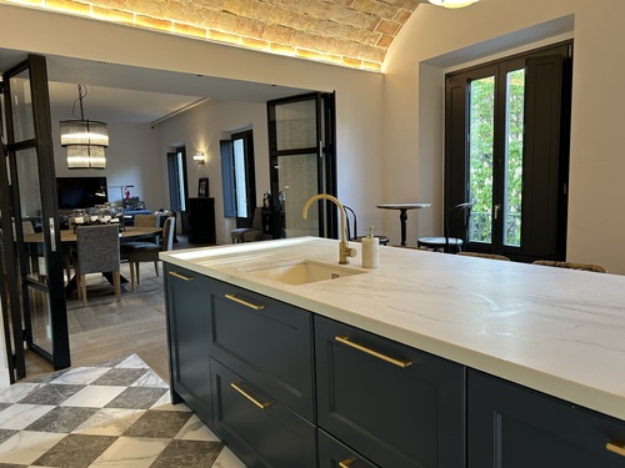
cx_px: 312
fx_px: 469
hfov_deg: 67.3
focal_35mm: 26
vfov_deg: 53.1
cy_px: 234
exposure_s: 1/100
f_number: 1.5
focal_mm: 5.7
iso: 125
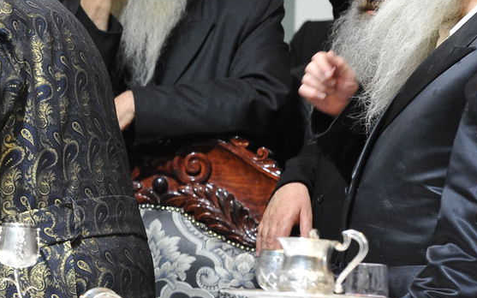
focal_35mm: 371
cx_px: -63
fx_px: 4822
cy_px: -18
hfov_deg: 5.6
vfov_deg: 3.5
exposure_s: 1/160
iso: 1600
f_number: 4.5
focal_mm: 145
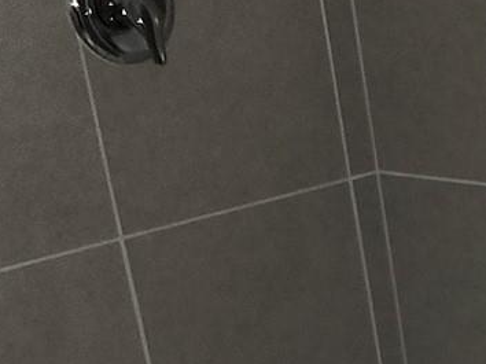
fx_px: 1459
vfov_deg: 13.7
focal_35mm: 104
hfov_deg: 16.2
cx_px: 847
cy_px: 478
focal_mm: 5.54
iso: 100
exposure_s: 1/24
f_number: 1.8
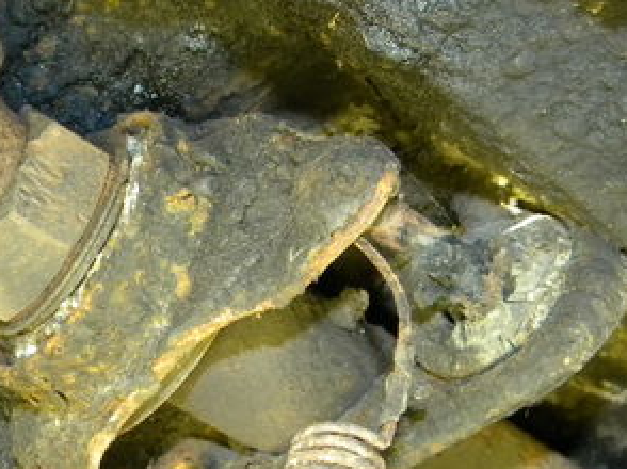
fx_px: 1104
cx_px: 92
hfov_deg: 30.6
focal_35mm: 61
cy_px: 341
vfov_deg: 23.8
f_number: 3.5
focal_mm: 5
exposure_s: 1/26
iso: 400
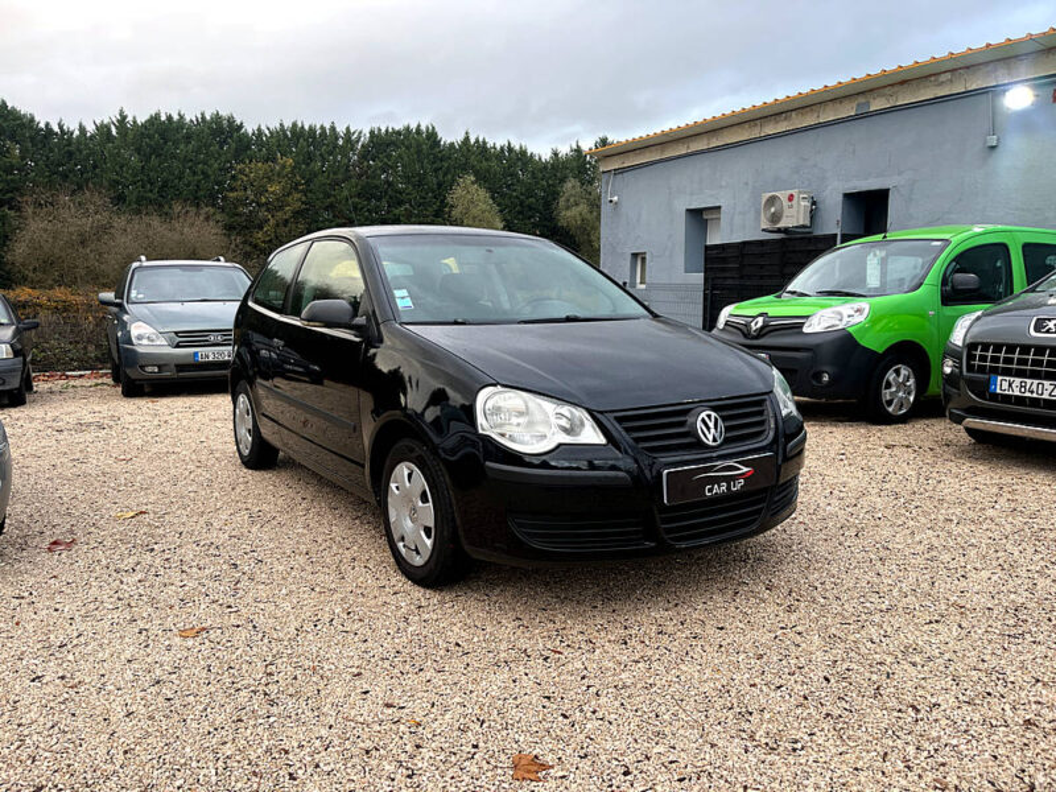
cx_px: 528
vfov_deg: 53.1
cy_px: 396
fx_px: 793
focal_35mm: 26
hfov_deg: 67.3
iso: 64
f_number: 1.6
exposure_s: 1/100
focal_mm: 5.1
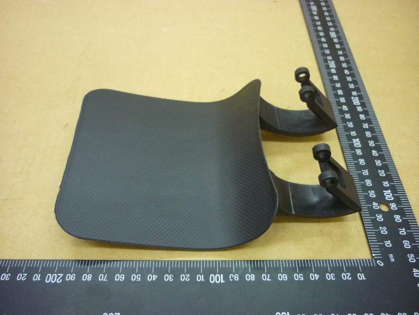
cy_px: 158
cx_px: 210
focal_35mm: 33
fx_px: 399
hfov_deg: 55.4
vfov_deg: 42.9
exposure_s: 1/10
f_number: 2.8
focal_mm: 5.5
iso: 400
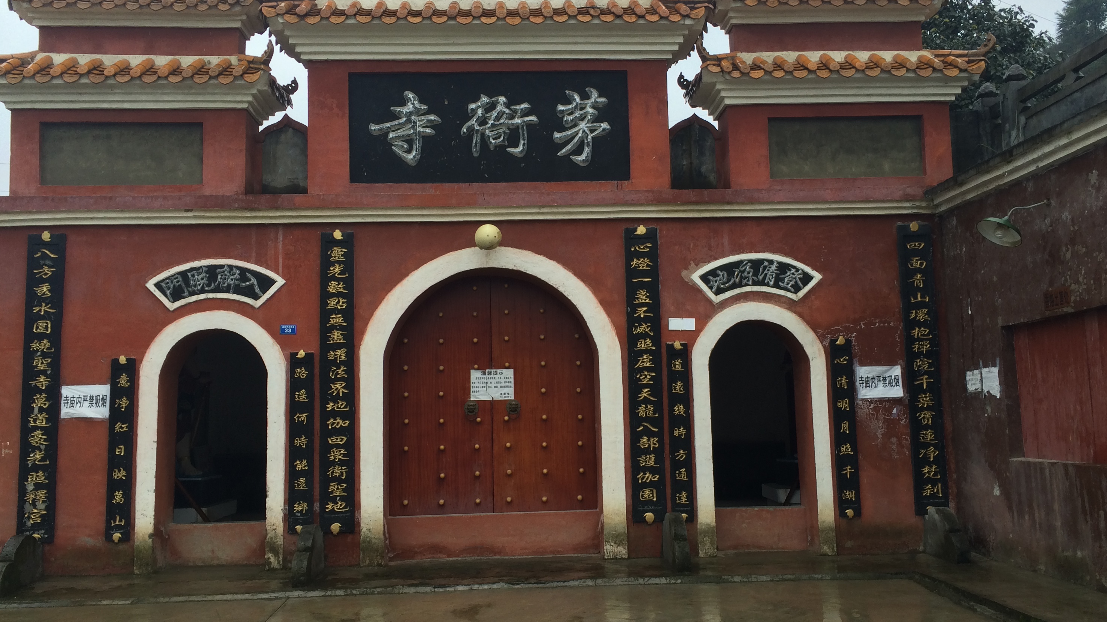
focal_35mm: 35
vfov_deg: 33.7
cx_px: 562
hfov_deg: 56.6
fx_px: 1027
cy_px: 299
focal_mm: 4.15
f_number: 2.2
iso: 32
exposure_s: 1/100
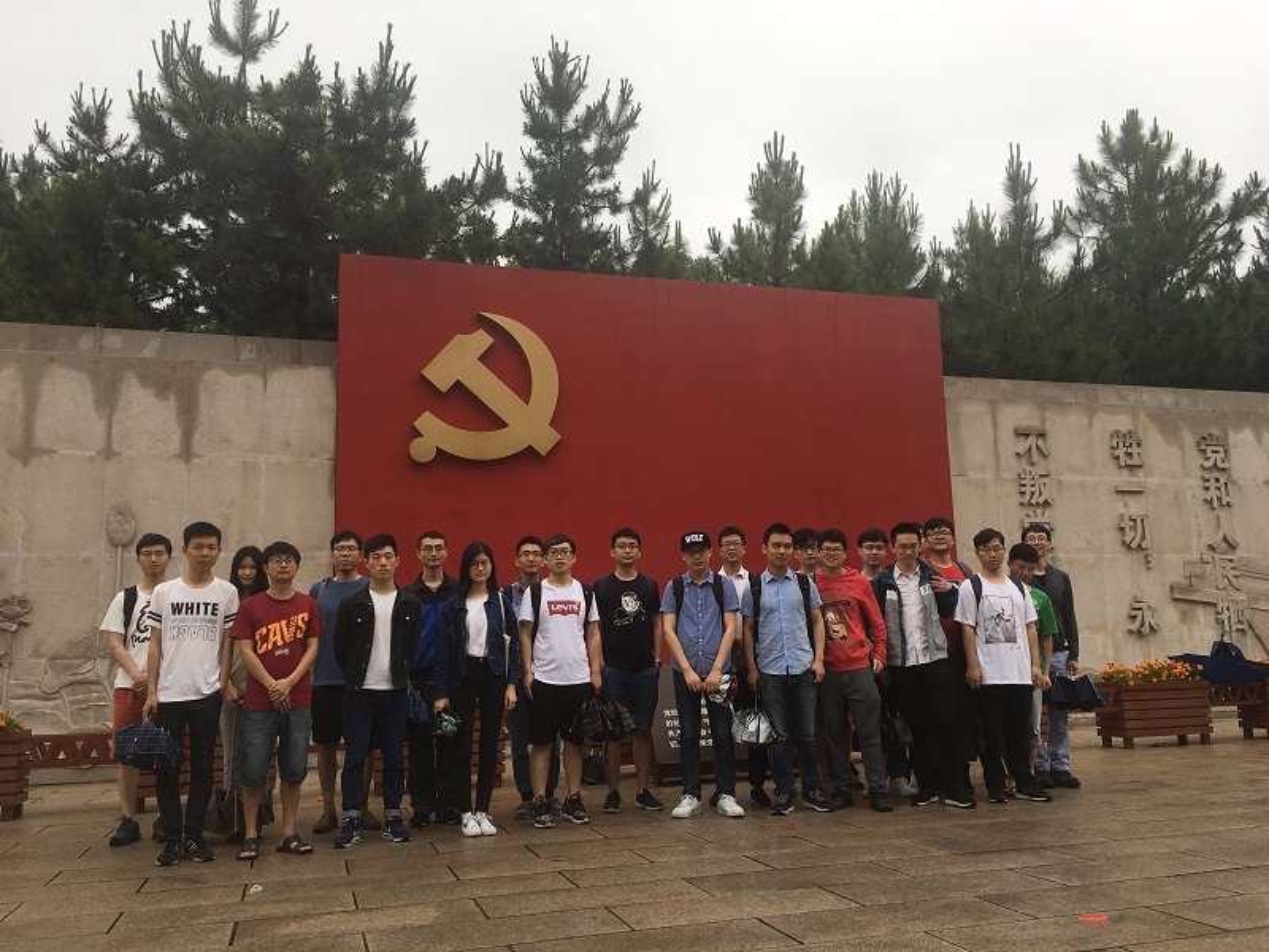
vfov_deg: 48.2
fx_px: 1063
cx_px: 634
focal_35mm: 29
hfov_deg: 61.7
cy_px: 476
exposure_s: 1/298
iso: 25
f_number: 2.2
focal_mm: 4.15
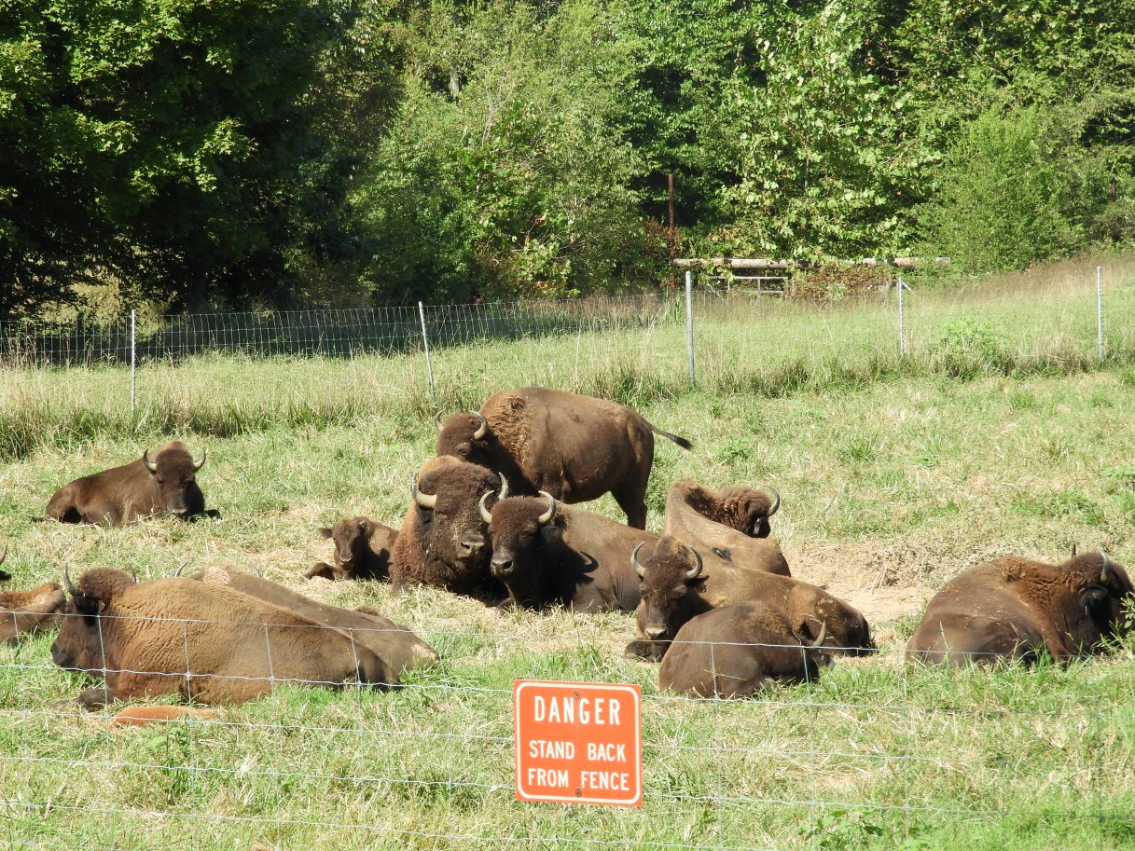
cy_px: 458
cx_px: 465
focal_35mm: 213
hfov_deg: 9.3
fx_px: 6985
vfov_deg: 7.0
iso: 100
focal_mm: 32.2
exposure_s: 1/200
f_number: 5.3
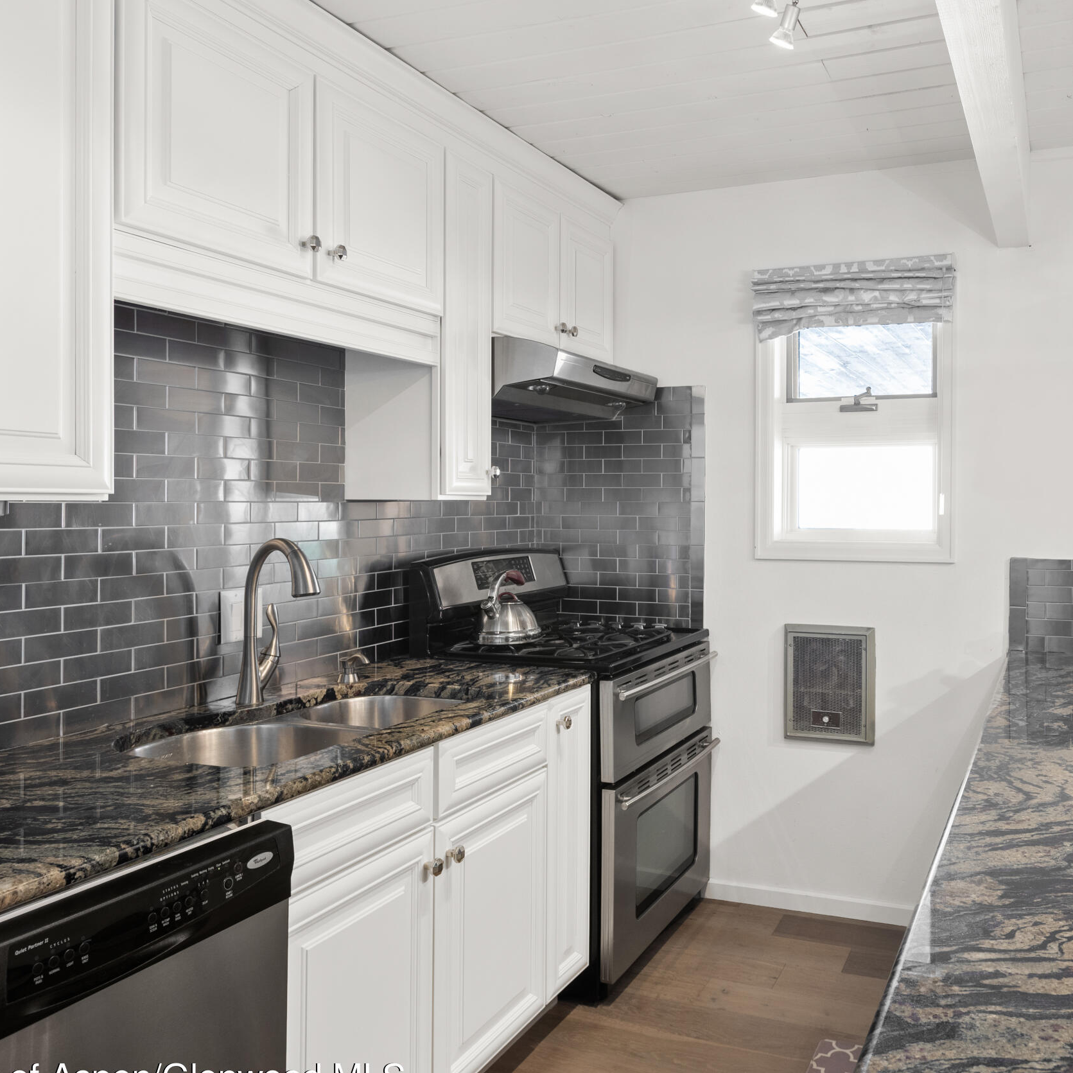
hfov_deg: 54.6
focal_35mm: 29
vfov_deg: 55.6
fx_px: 1017
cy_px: 493
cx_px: 704
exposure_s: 1/6
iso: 400
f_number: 7.1
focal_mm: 19
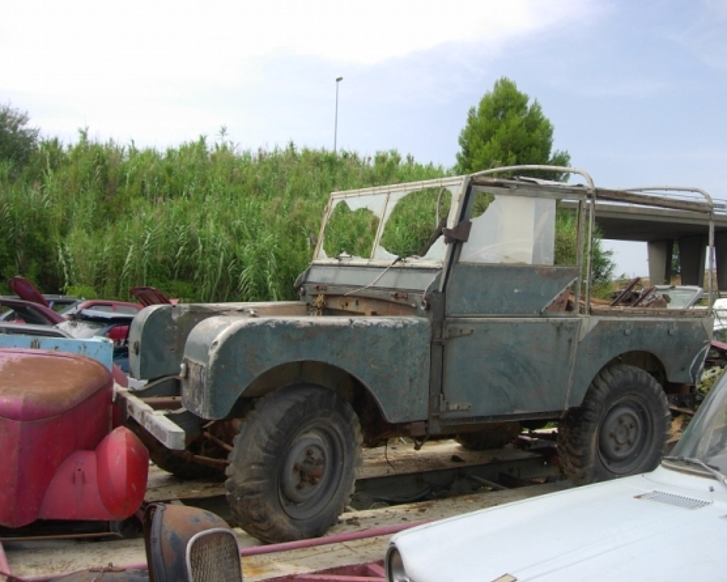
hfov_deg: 45.8
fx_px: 861
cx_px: 391
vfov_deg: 37.3
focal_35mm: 40
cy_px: 290
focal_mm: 7.8
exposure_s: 1/813
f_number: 2.8
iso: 64
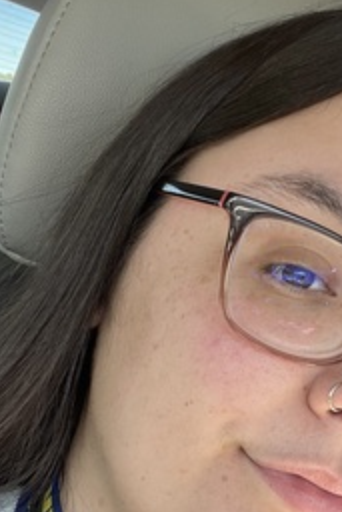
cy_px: 360
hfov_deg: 22.0
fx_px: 868
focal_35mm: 61
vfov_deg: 32.5
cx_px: 275
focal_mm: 2.71
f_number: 2.2
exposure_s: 1/121
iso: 50
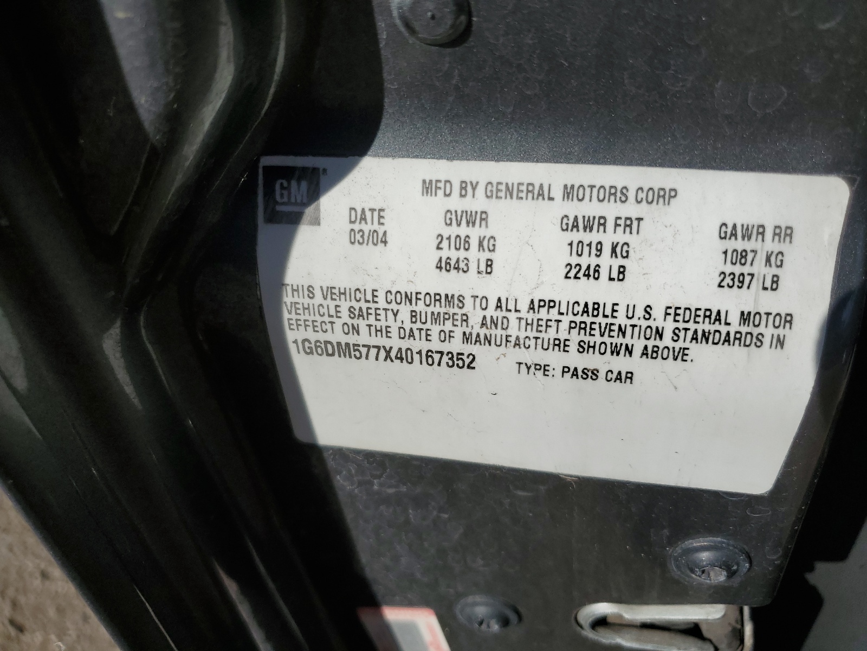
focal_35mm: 26
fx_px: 651
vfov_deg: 53.1
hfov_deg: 67.3
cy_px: 326
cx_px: 434
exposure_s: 1/10000
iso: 50
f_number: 1.5
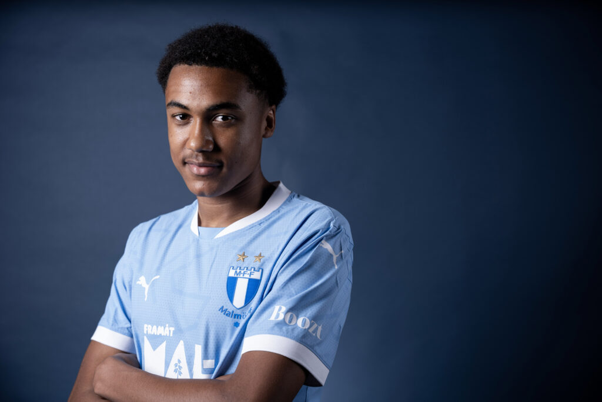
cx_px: 301
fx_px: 875
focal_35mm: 52
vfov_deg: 25.9
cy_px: 201
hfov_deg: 38.0
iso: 50
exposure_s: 1/160
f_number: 4
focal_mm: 52.3
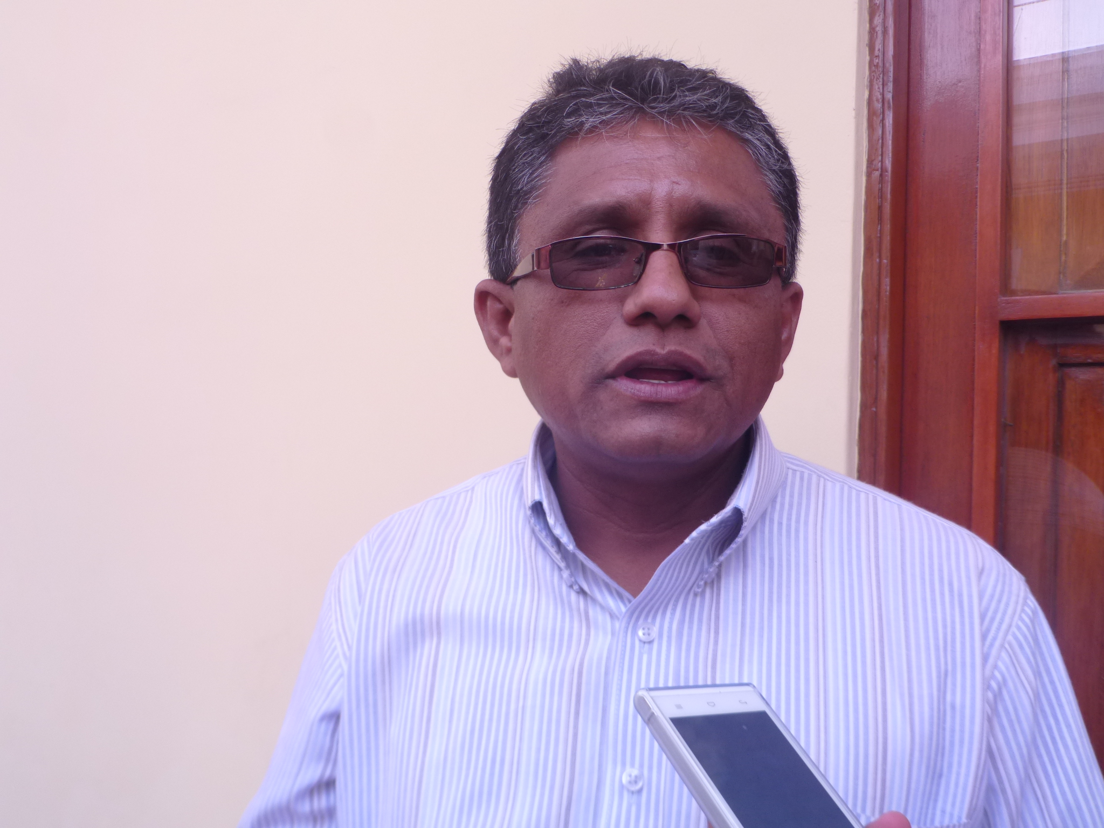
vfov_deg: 41.8
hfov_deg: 54.0
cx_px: 552
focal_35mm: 34
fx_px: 1084
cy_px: 414
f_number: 3.7
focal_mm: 6.1
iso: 100
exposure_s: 1/200
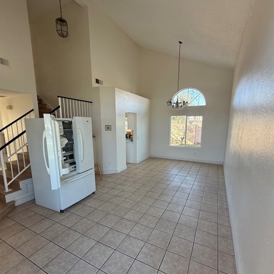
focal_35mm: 17
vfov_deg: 83.7
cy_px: 152
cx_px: 141
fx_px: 152
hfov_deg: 84.0
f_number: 2.2
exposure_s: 1/99
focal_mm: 2.22
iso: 80
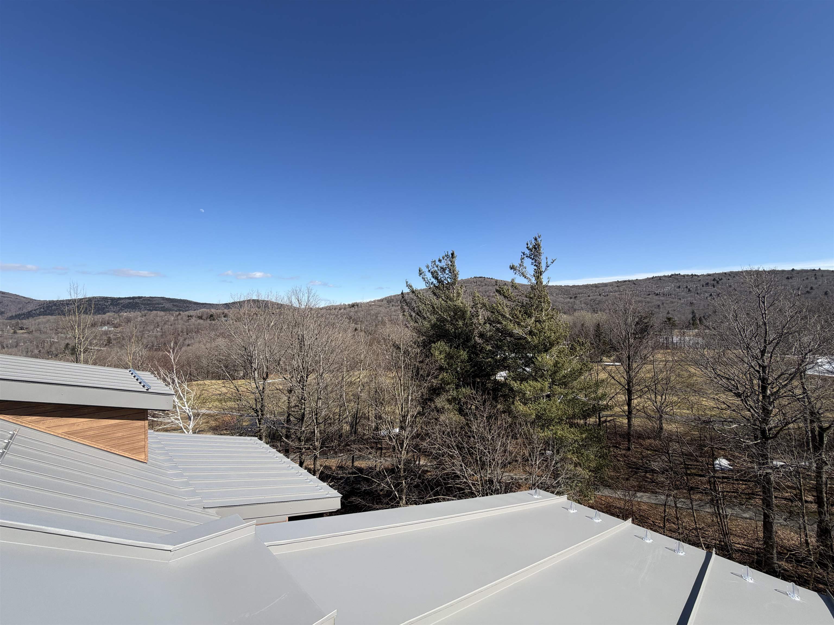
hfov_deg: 102.1
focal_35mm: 14
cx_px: 417
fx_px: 337
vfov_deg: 85.7
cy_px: 312
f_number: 2.2
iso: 20
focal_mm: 2.22
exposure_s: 1/809
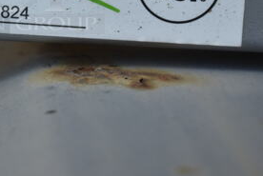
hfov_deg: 11.2
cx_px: -1
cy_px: -16
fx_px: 1332
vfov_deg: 7.5
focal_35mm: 182
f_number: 5.6
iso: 320
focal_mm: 55
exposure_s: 1/100
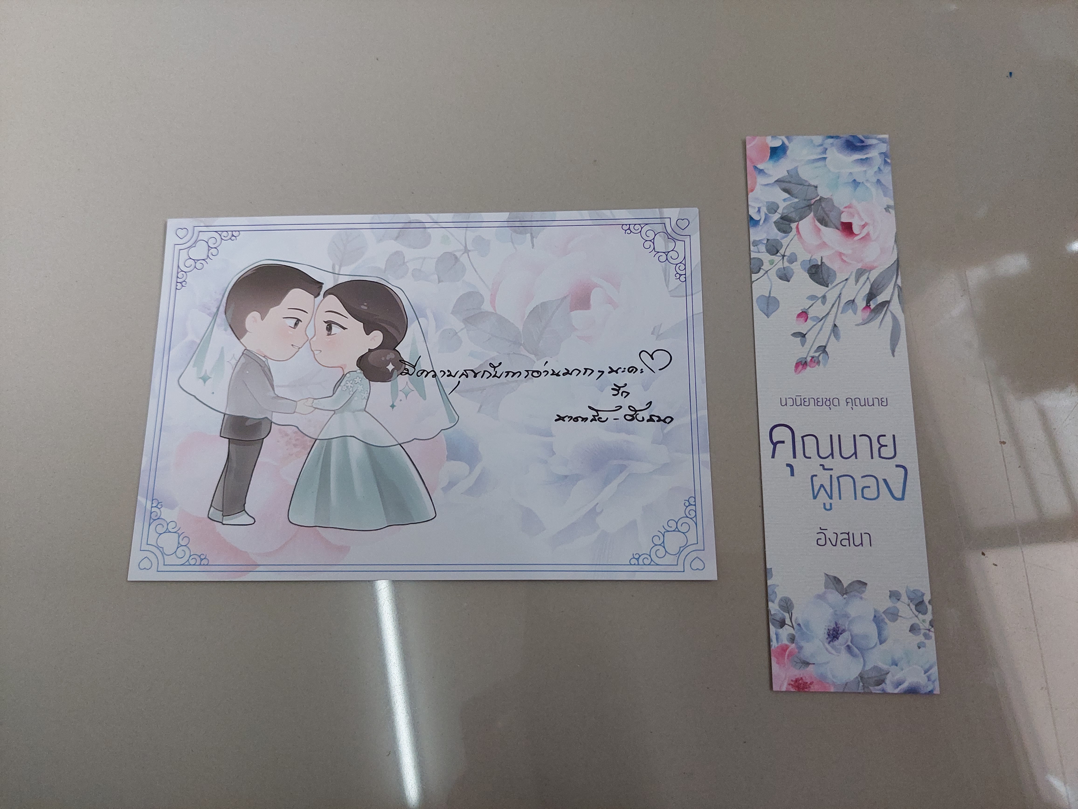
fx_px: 779
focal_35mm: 25
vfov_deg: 54.9
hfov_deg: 69.4
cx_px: 539
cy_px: 404
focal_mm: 5.23
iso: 200
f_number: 1.8
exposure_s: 1/100
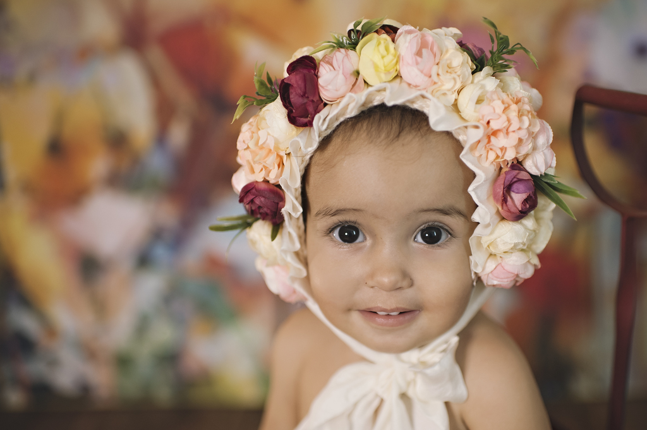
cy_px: 236
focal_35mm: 41
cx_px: 374
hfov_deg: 47.3
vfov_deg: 32.6
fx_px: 736
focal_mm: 35
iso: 400
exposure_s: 1/200
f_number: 1.8
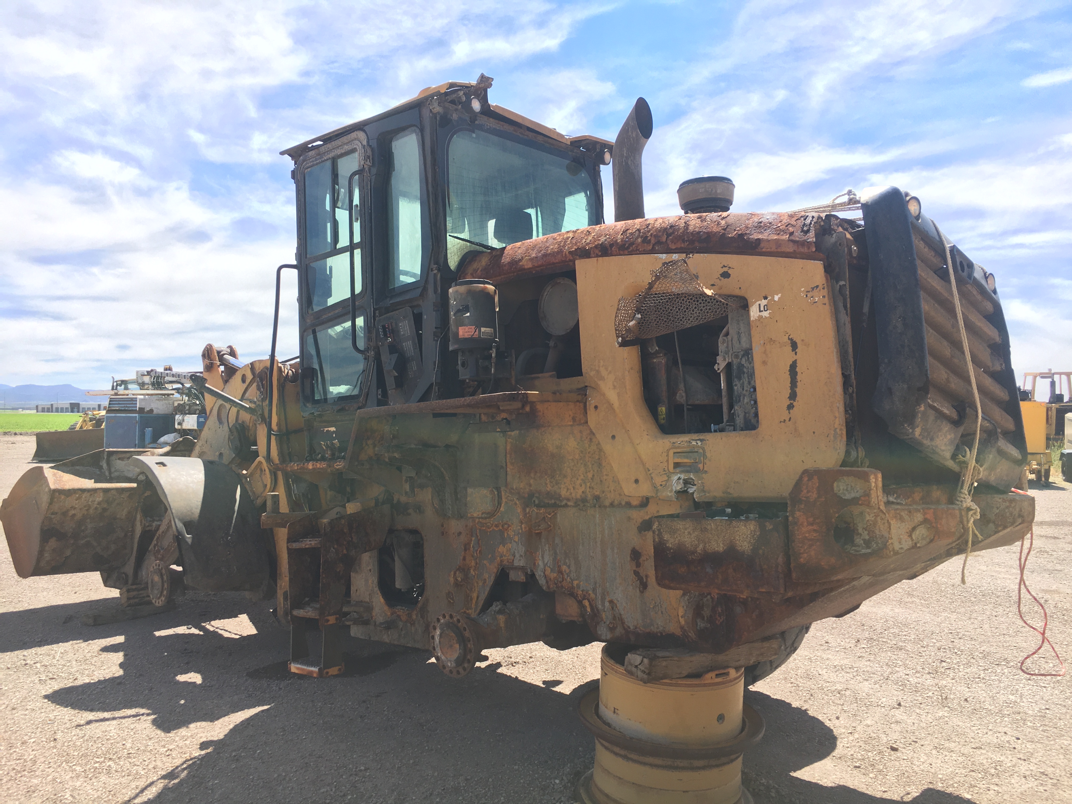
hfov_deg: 61.7
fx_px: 898
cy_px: 402
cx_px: 536
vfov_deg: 48.2
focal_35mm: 29
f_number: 2.2
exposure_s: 1/705
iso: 25
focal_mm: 4.15
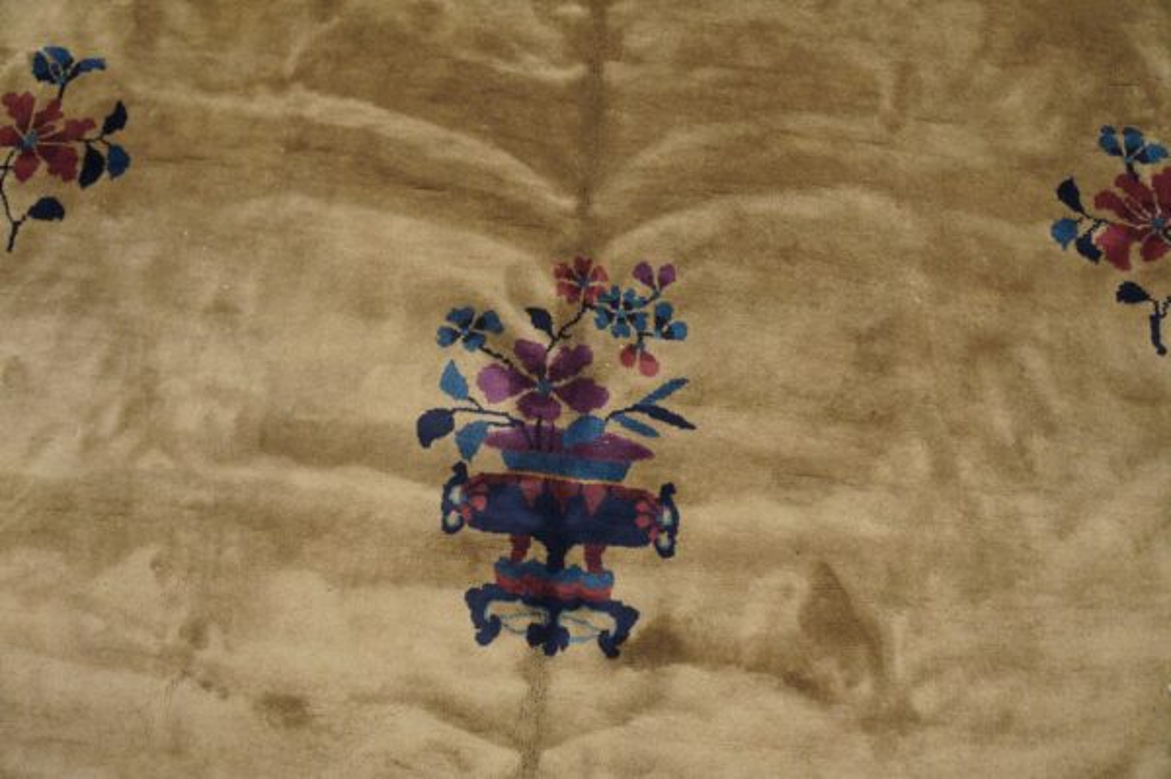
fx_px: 878
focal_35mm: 27
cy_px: 390
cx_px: 586
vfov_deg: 47.9
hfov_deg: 67.4
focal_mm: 18
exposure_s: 1/60
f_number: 4
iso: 1600
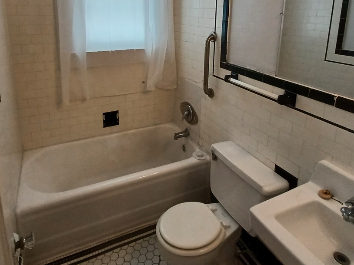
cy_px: 61
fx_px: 235
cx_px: 173
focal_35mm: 23
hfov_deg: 73.9
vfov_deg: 55.5
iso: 80
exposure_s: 1/60
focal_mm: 1.42
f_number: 2.2
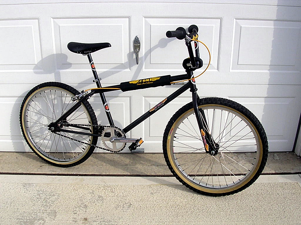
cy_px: 112
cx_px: 150
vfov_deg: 37.7
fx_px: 330
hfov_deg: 49.0
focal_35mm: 38
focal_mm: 5.8
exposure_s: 1/405
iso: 100
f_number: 5.6
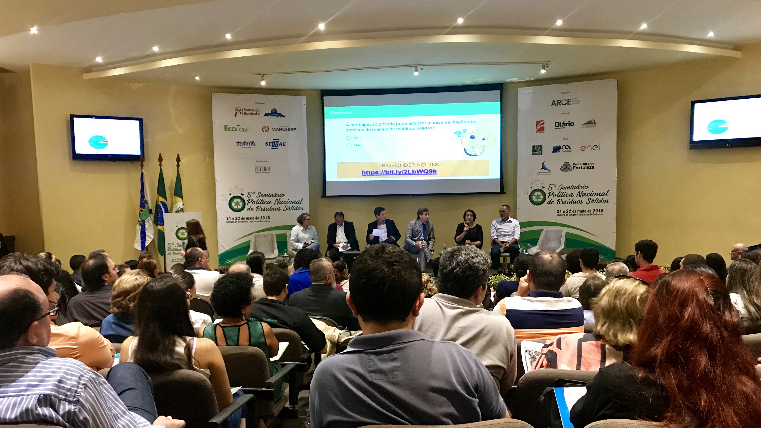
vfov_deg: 37.6
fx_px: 626
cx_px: 382
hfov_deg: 62.6
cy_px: 258
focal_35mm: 31
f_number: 1.8
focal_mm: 3.99
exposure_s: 1/11
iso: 100
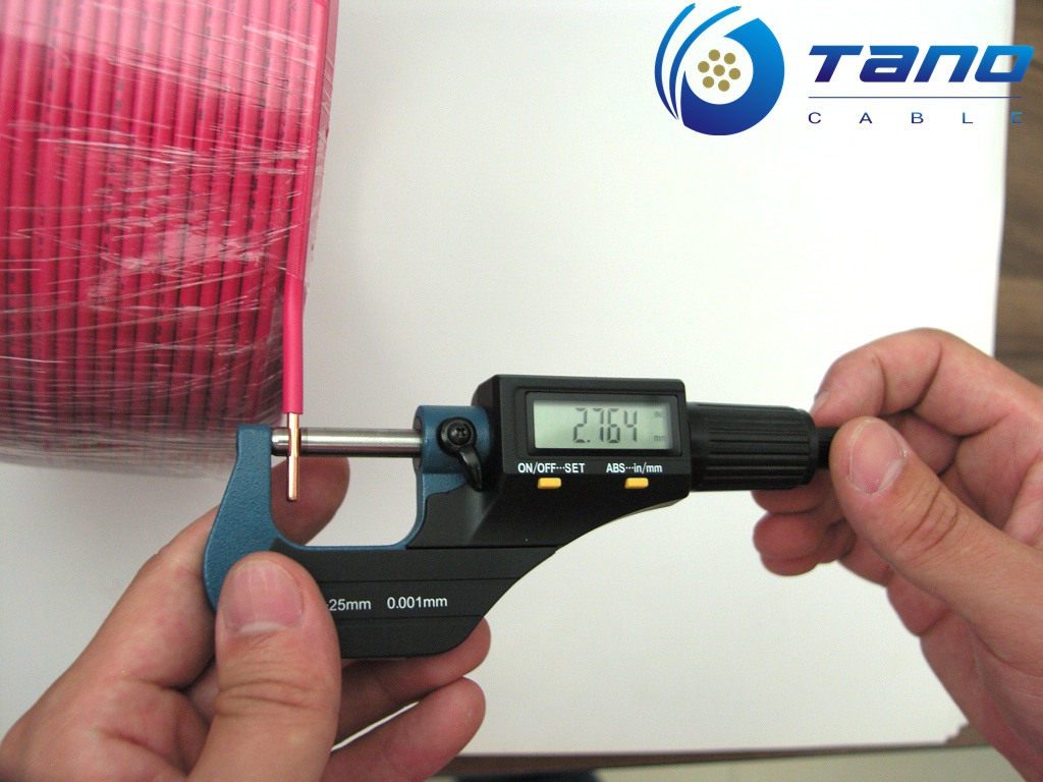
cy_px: 391
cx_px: 522
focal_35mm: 40
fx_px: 1205
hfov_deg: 46.8
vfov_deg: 36.0
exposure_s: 1/13
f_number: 2.5
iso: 100
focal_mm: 10.3
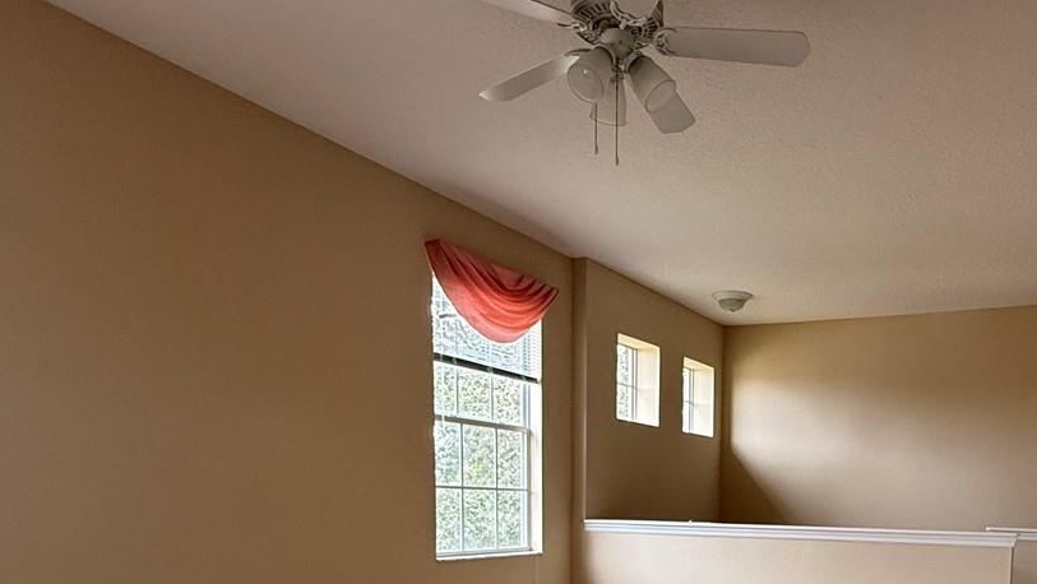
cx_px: 722
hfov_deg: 62.1
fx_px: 825
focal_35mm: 30
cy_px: 590
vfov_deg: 35.1
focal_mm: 2.22
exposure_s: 1/99
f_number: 2.2
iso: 125
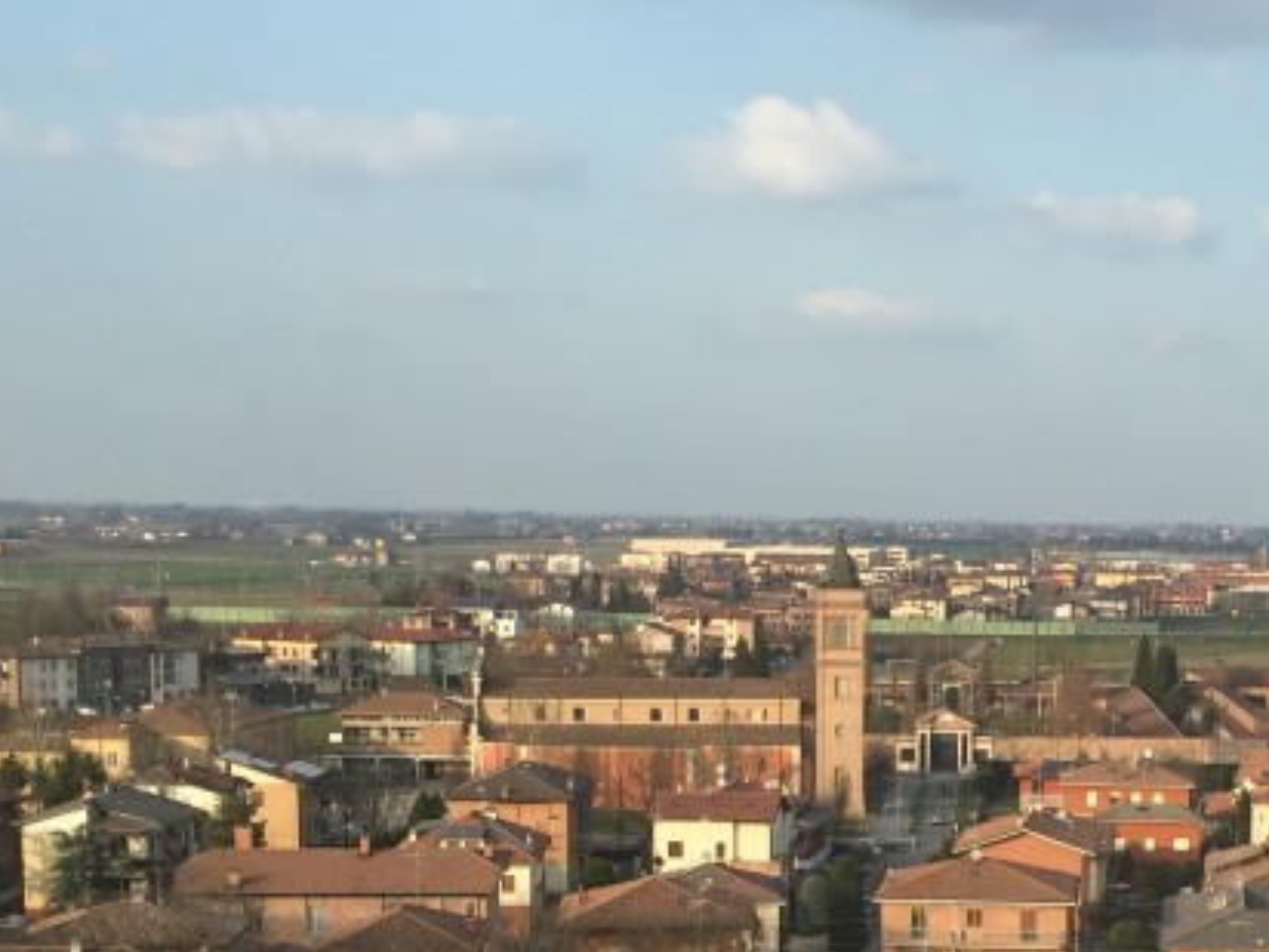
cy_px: 906
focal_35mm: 72
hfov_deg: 26.4
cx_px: 1056
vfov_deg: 19.9
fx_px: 2639
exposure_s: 1/694
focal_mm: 4.15
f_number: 2.2
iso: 32
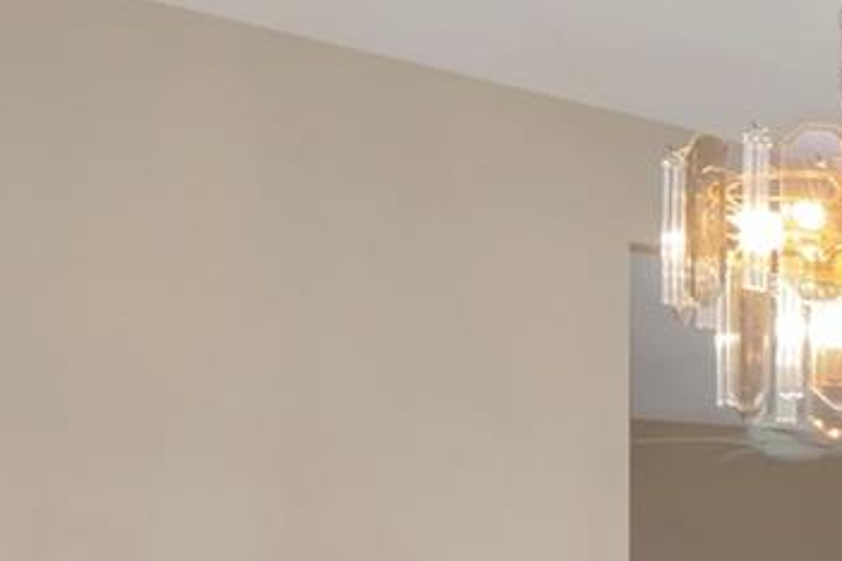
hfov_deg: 20.0
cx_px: 1490
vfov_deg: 17.0
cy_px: 731
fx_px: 1761
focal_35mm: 75
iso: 800
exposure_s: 1/15
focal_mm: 11
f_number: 9
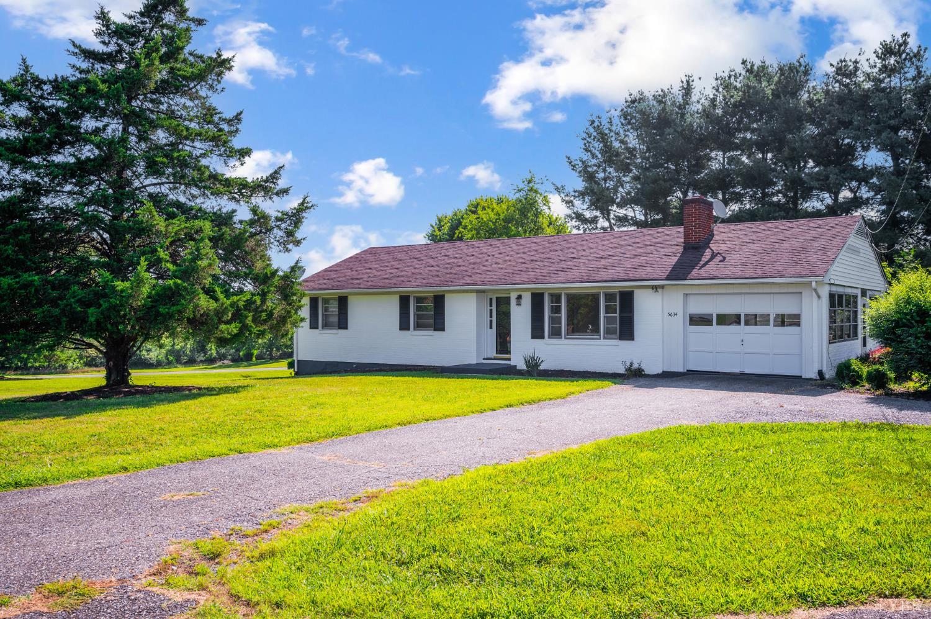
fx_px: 775
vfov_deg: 43.5
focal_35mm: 30
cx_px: 466
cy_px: 310
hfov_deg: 62.0
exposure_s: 1/125
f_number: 8
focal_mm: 30
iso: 100
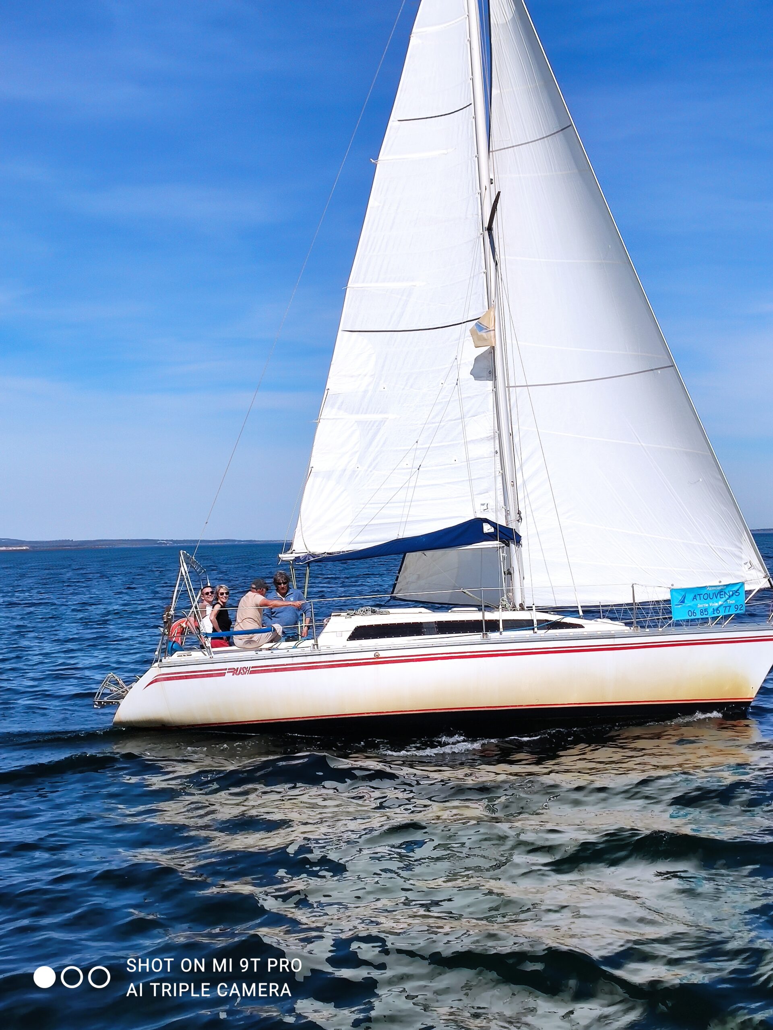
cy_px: 515
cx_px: 386
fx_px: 1280
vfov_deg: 43.9
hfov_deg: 33.6
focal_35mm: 43
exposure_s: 1/3982
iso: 112
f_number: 1.75
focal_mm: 4.77
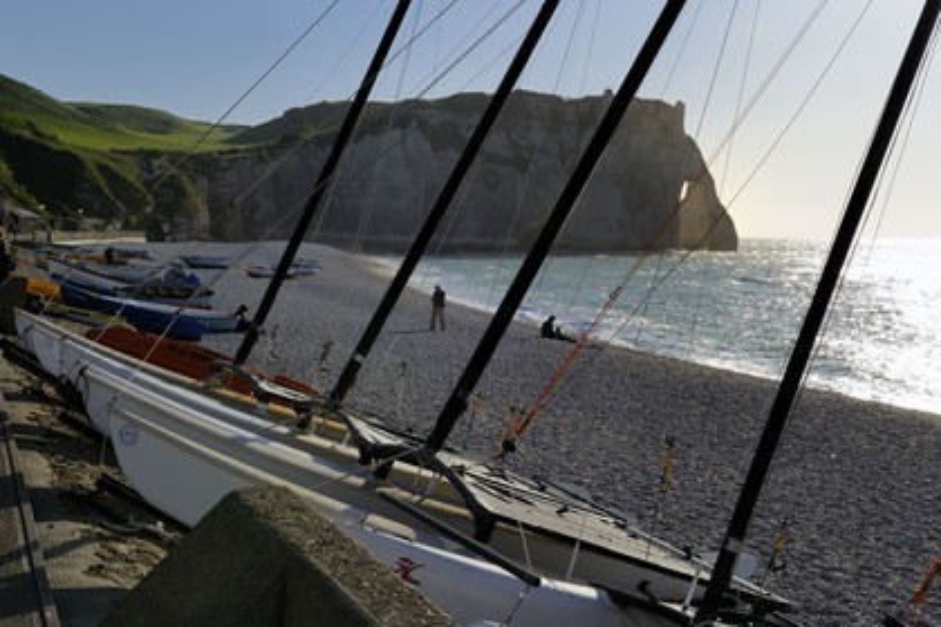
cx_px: 470
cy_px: 314
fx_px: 1255
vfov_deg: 28.1
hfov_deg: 41.1
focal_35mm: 48
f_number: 18
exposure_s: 1/160
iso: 200
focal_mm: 48
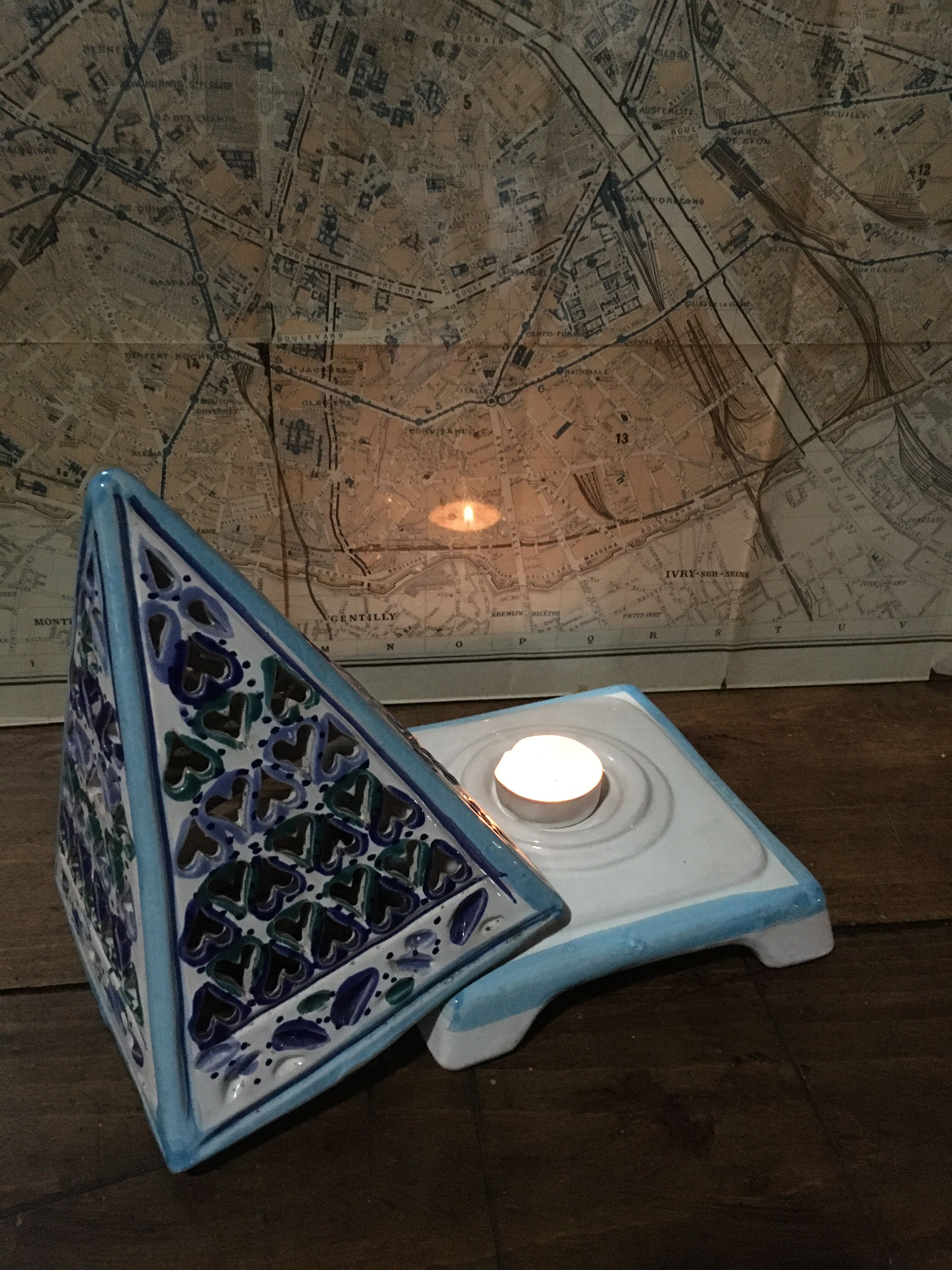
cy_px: 635
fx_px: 1063
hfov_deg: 48.2
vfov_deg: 61.7
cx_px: 476
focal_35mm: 29
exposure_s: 1/17
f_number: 2.2
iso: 800
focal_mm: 4.15
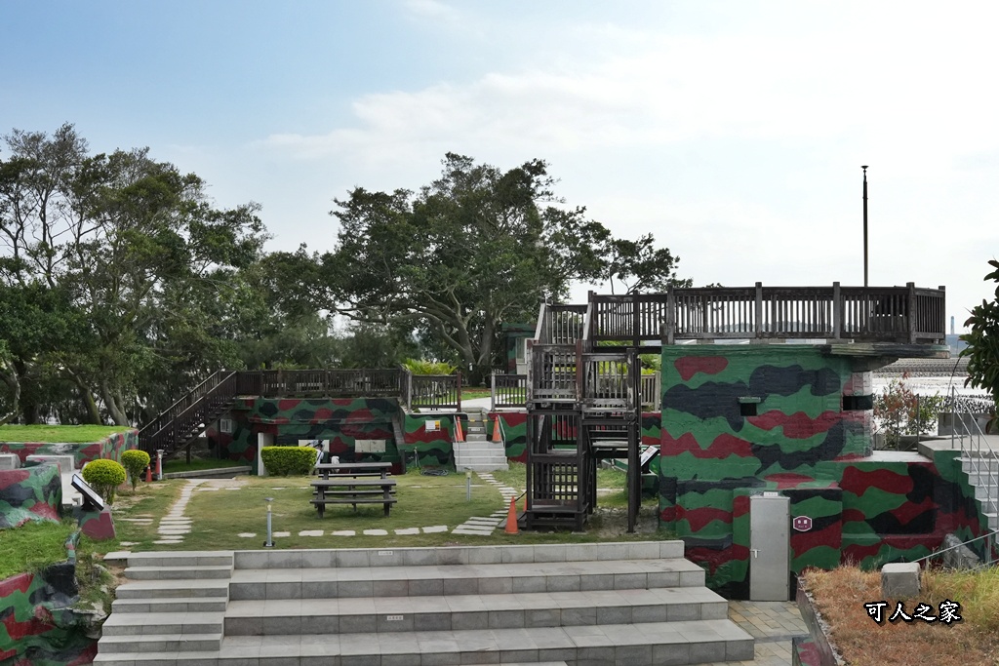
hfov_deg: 47.4
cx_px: 500
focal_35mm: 41
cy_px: 333
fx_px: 1138
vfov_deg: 32.6
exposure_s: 1/3200
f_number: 9
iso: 1600
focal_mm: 27.4
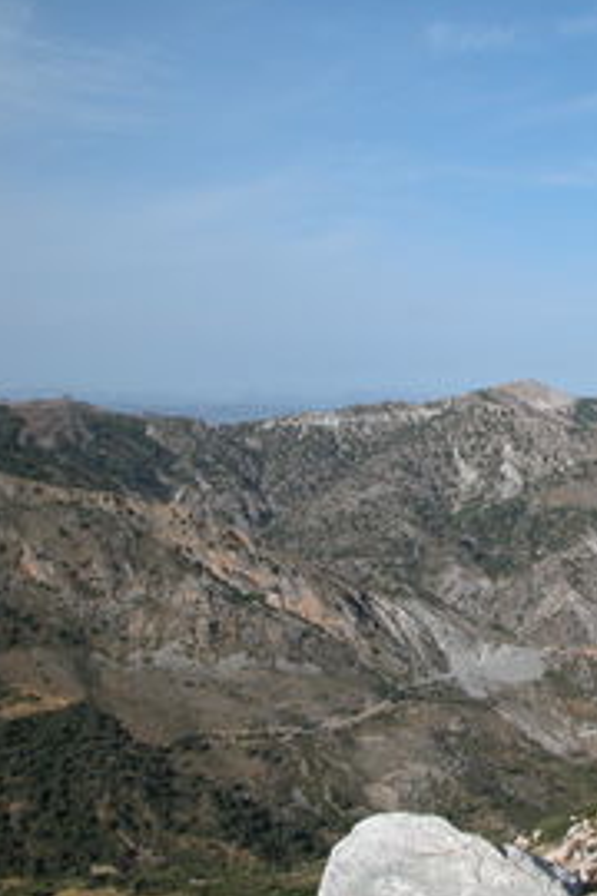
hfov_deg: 24.3
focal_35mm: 54
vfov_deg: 36.9
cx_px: 541
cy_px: 478
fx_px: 1343
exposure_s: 1/523
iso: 100
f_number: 6.3
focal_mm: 9
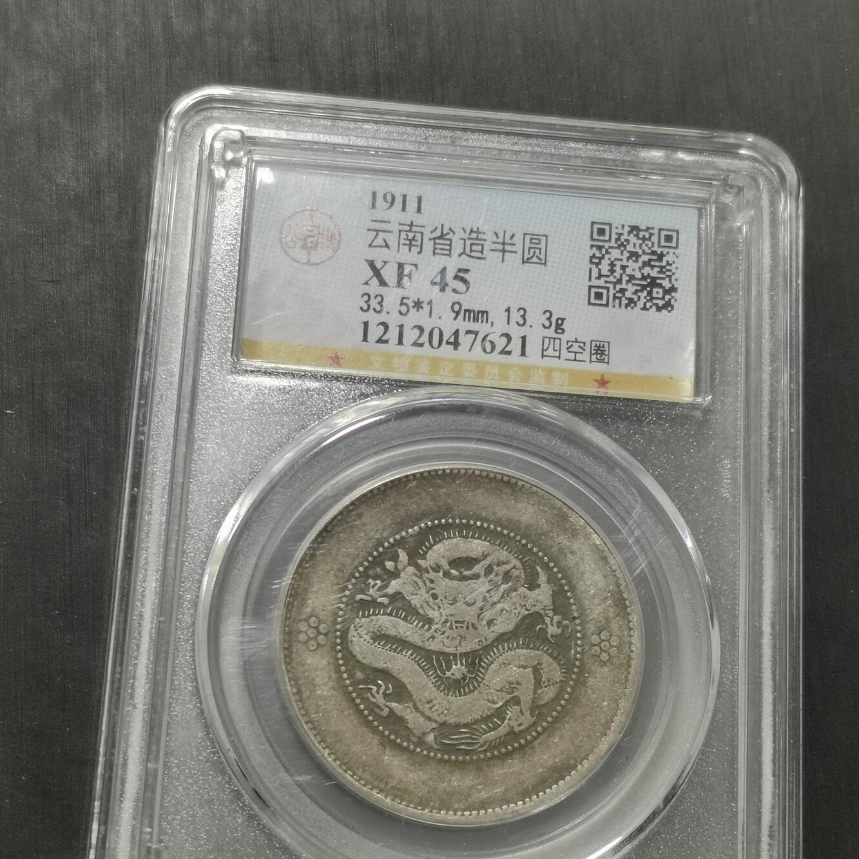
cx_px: 430
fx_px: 2078
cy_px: 481
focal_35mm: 74
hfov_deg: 23.4
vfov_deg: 23.3
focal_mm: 5.58
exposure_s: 1/100
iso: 80
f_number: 1.8
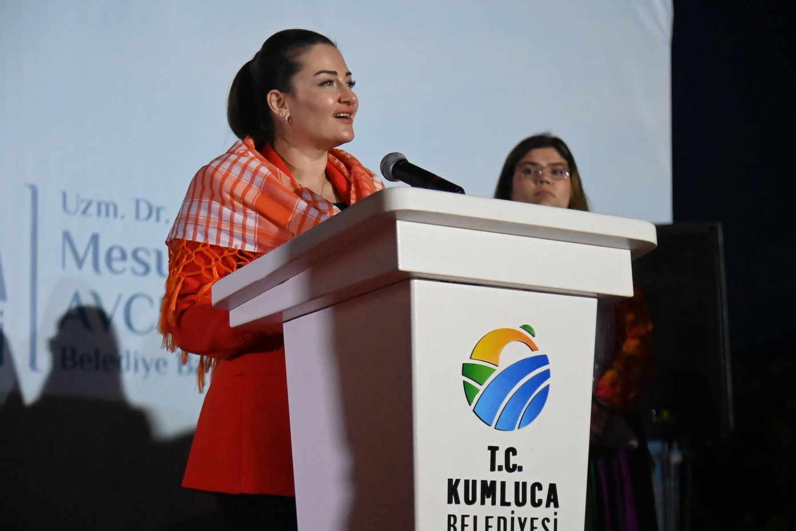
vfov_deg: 15.9
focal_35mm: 86
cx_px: 398
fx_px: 1901
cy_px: 266
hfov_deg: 23.6
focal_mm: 86
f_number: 4
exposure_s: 1/250
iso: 20000
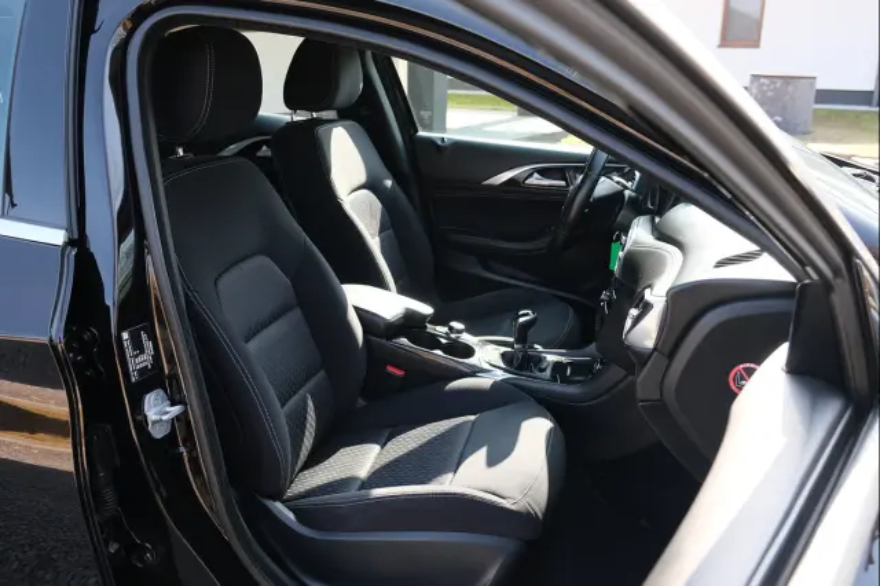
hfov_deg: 58.7
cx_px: 440
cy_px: 293
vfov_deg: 41.1
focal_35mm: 32
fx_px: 782
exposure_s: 1/105
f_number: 4.5
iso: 320
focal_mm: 21.4
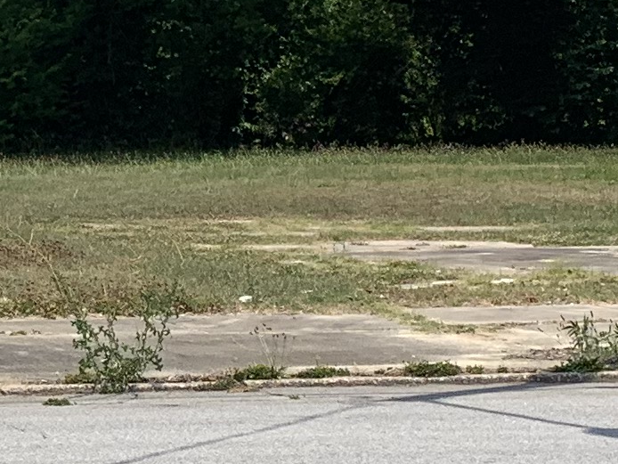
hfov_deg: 12.5
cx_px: -285
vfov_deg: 9.8
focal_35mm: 151
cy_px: 231
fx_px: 2697
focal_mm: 4.25
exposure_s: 1/3521
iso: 25
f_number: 1.8
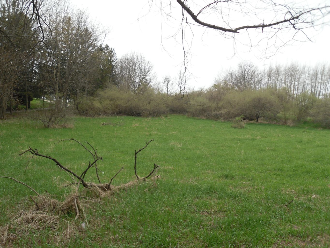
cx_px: 165
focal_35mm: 34
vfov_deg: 41.8
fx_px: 324
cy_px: 124
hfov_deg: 54.0
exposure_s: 1/107
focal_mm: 6
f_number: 8.1
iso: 80
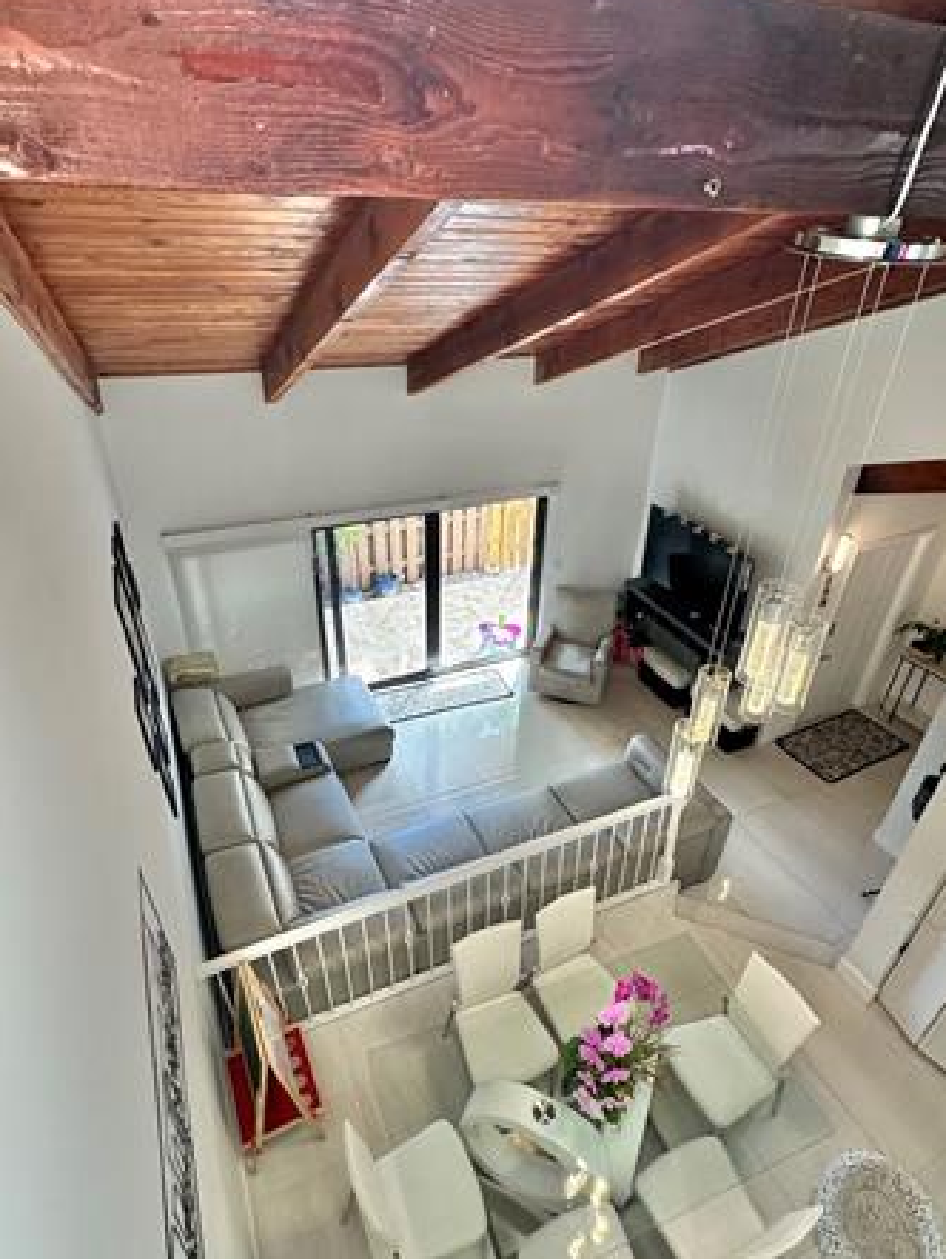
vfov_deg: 84.6
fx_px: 692
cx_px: 456
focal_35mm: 19
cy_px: 635
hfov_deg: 68.7
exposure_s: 1/120
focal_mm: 2.22
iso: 125
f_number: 2.2
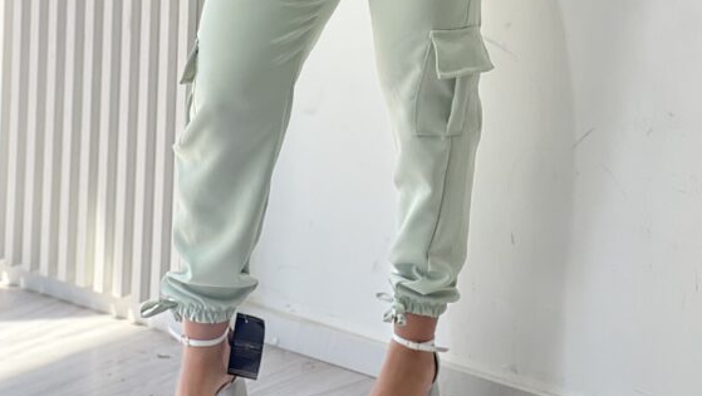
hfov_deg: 15.3
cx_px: 388
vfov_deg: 8.5
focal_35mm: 140
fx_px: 2607
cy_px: -167
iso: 80
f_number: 2.8
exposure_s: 1/120
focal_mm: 9
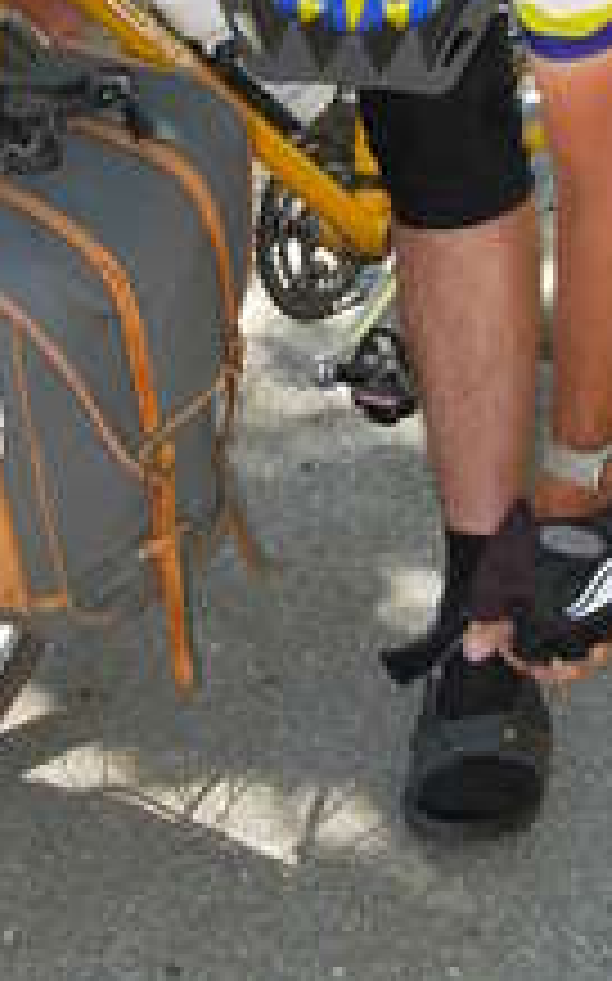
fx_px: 2966
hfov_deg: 11.8
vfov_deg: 18.6
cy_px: 230
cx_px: 180
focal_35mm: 111
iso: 79
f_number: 2.9
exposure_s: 1/144
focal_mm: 6.3
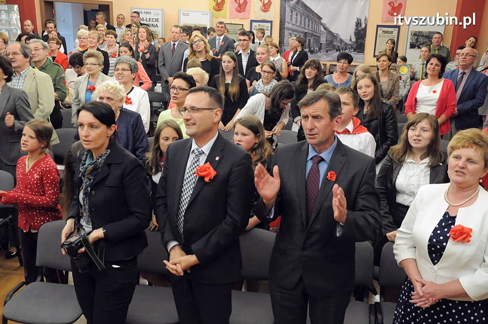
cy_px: 162
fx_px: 528
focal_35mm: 39
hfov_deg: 49.6
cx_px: 244
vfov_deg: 34.1
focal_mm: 26
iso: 2500
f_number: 5.6
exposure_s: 1/80
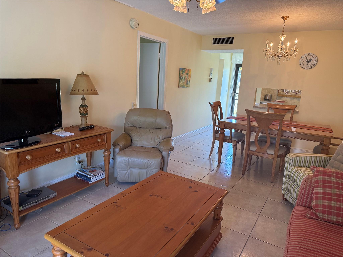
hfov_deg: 71.6
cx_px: 172
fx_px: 238
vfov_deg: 56.8
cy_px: 128
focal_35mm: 24
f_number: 1.78
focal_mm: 6.76
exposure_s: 1/120
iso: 250
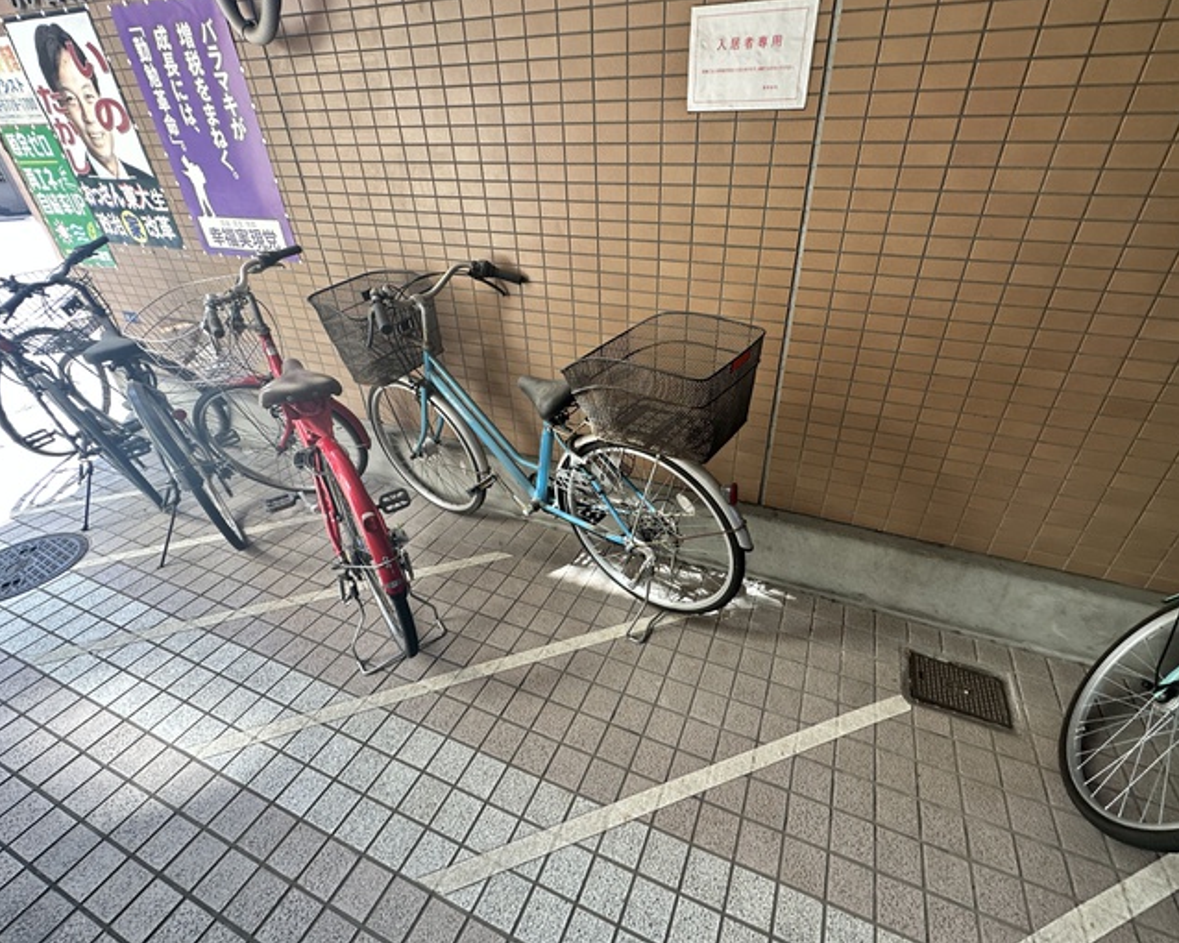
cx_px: 636
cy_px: 459
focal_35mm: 15
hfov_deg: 96.6
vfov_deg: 84.0
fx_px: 523
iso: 100
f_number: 2.2
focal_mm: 2.22
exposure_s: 1/99
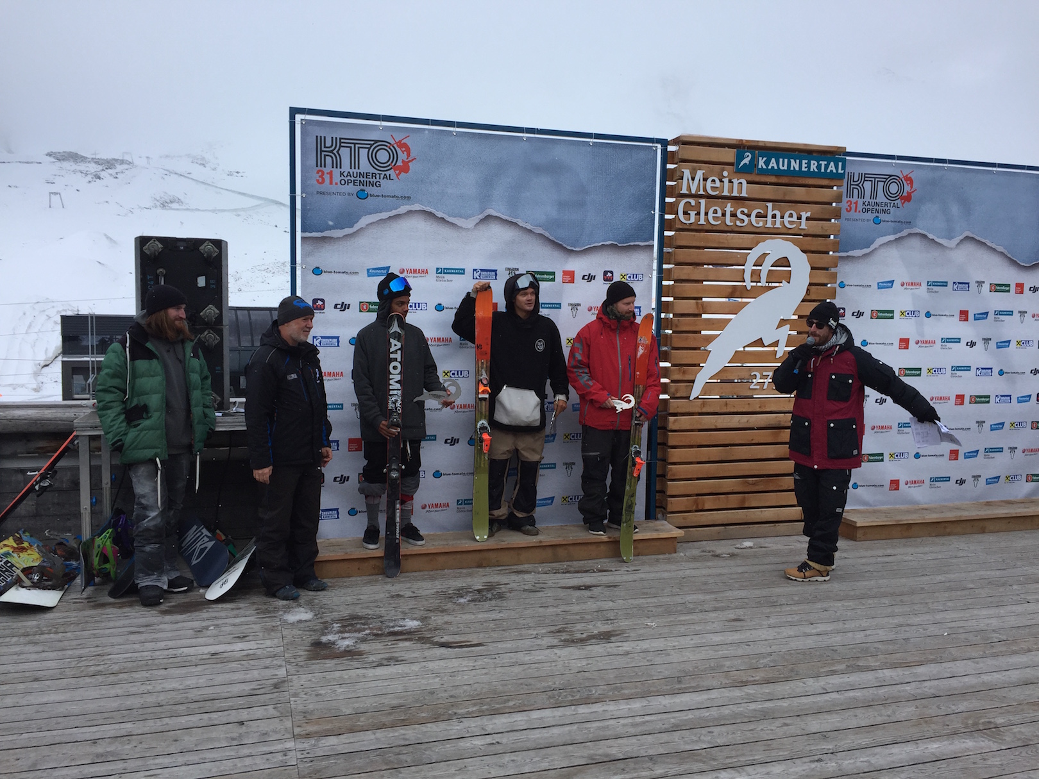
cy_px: 390
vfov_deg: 48.2
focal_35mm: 29
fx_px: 870
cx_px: 520
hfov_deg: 61.7
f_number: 2.2
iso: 32
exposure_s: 1/706
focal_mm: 4.15
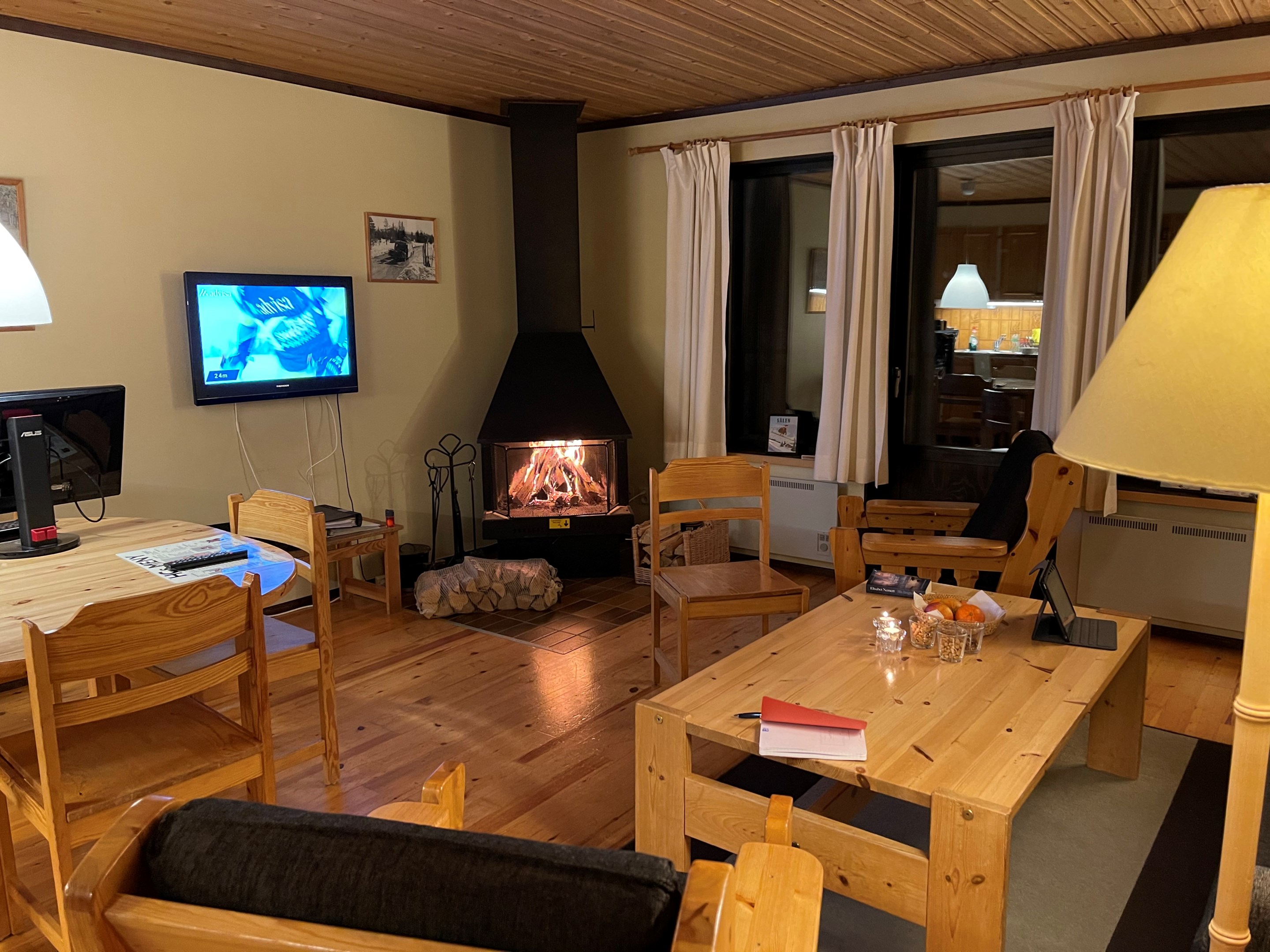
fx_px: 954
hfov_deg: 67.3
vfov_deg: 53.1
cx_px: 635
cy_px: 476
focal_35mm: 26
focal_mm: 5.1
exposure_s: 1/33
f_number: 1.6
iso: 640
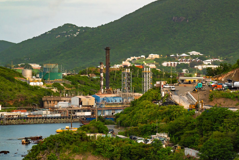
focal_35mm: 140
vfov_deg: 9.8
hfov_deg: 14.7
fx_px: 929
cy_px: 67
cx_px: 123
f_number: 8
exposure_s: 1/50
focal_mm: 120
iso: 500
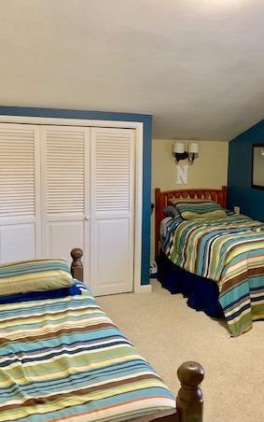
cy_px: 211
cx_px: 216
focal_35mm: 39
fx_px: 448
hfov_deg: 31.8
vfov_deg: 50.4
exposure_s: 1/40
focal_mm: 4.25
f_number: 1.8
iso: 250
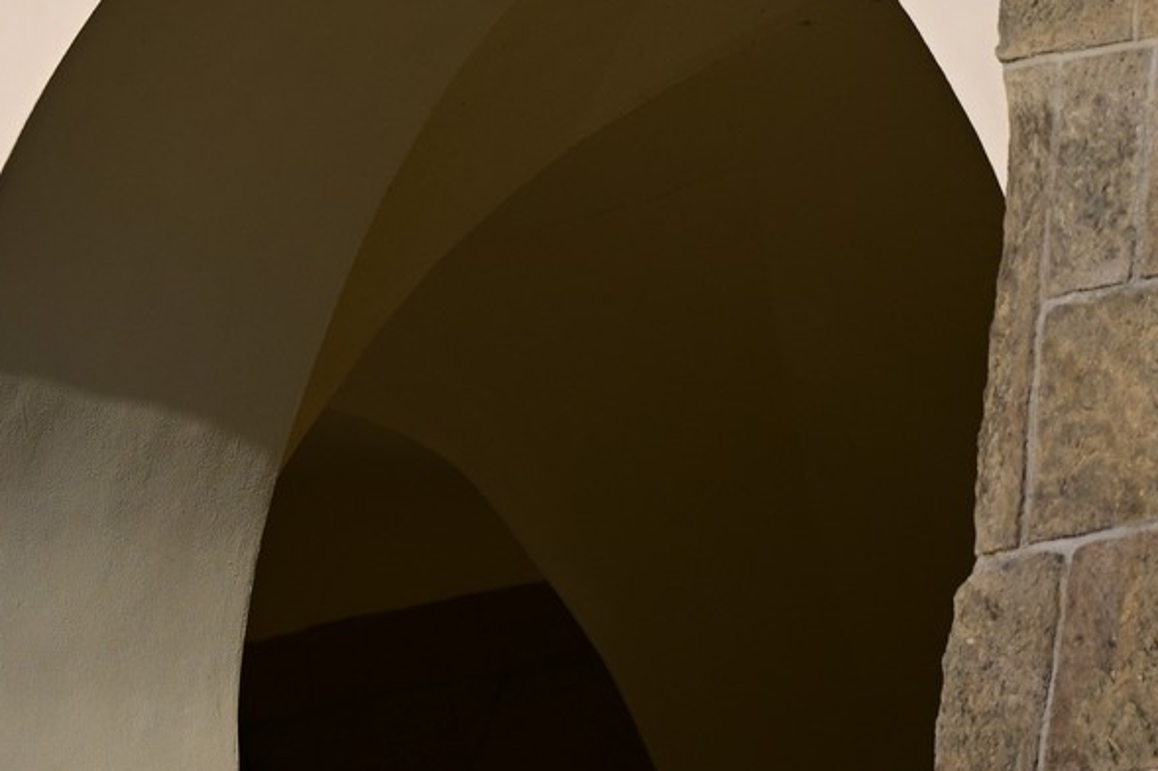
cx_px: -206
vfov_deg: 3.7
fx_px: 11798
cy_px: -323
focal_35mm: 367
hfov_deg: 5.6
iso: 110
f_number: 4
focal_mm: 120
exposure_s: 1/2000
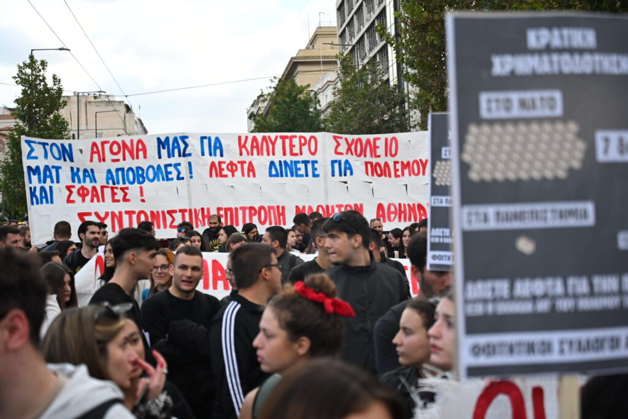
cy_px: 210
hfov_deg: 41.9
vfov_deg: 28.7
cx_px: 314
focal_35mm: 47
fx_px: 820
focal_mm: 47
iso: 500
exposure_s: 1/2500
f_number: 4
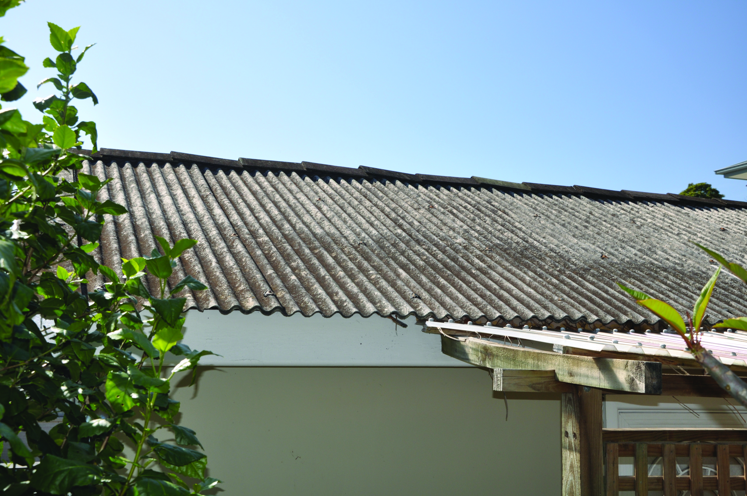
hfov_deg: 43.7
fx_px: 933
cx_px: 374
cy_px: 248
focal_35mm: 45
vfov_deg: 29.8
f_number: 8
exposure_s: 1/200
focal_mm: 30
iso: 200
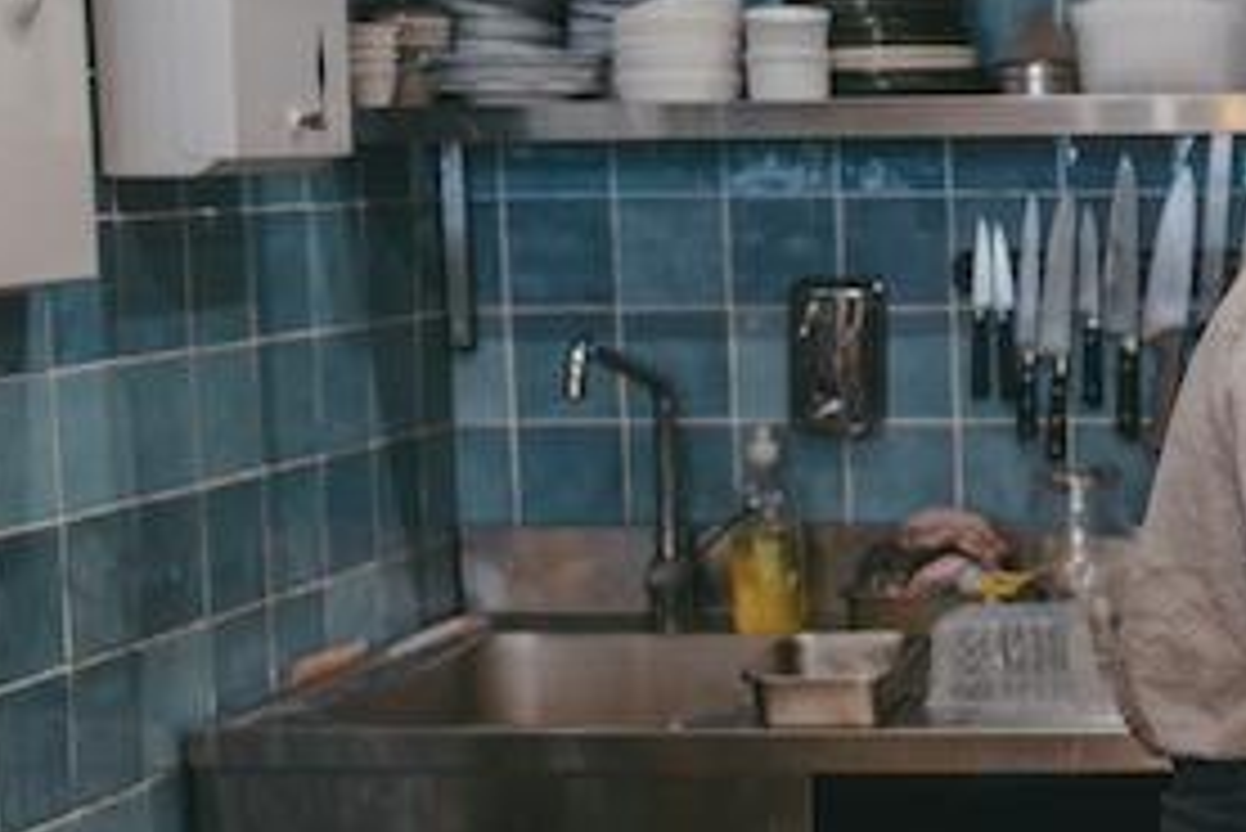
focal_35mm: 91
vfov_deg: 15.0
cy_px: 490
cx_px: 1520
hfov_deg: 20.8
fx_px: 3151
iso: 800
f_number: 3.2
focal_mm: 35
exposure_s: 1/30
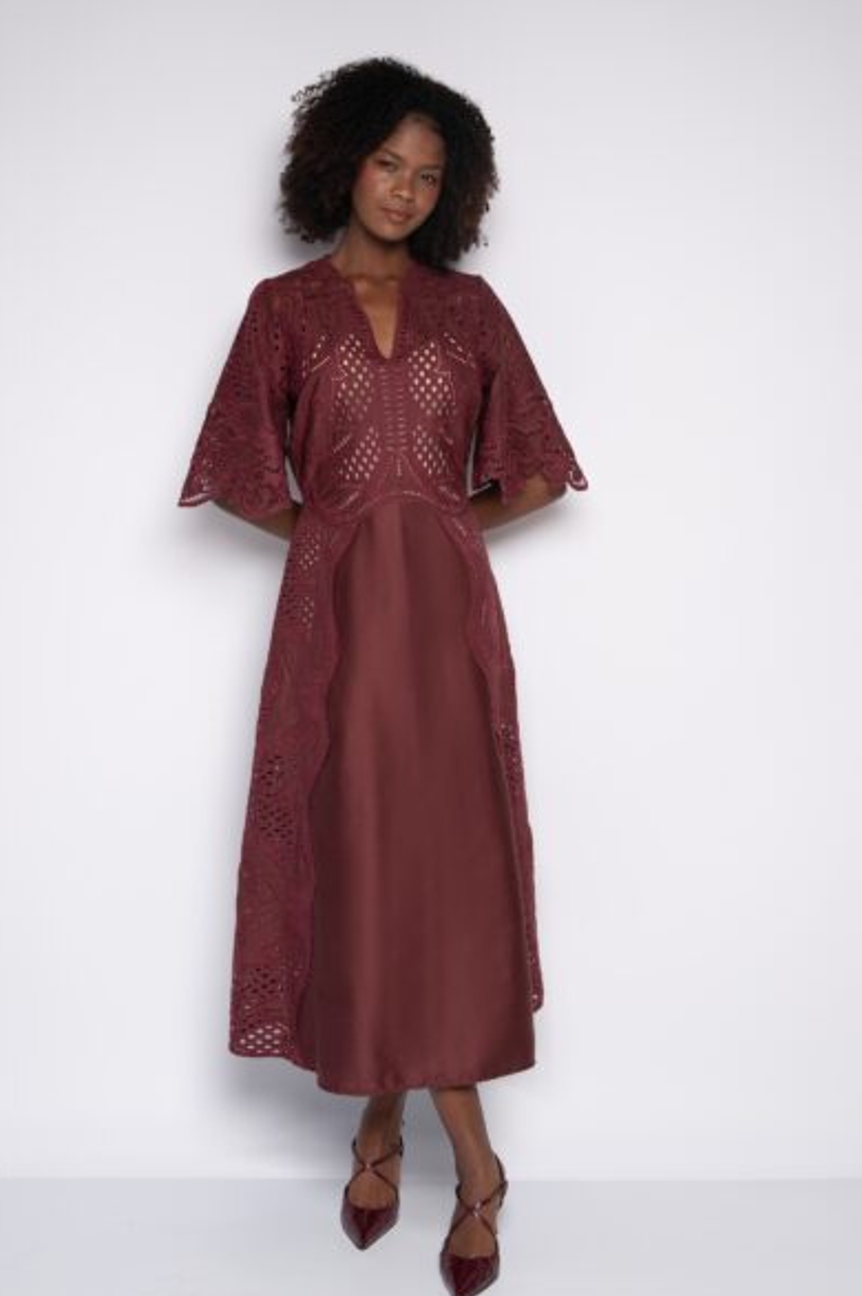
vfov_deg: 47.4
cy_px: 642
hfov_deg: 32.6
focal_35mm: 41
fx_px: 1474
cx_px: 438
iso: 200
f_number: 5.6
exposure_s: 1/160
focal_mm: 40
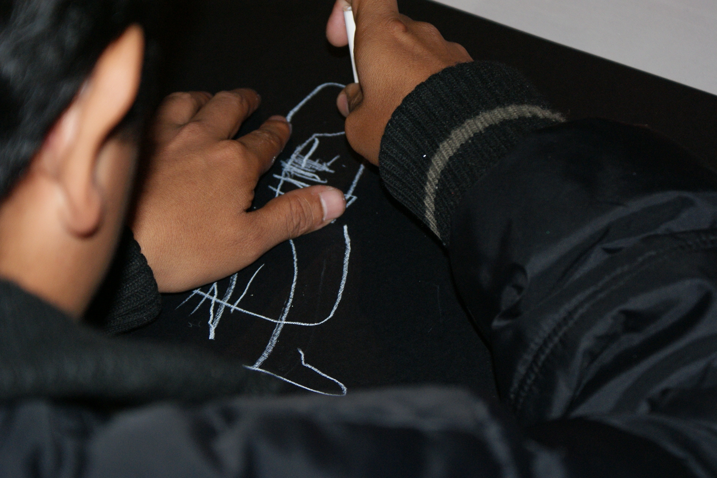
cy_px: 239
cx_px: 358
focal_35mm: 105
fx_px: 2091
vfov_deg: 13.0
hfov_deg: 19.5
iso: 400
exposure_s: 1/125
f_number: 5.6
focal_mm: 70
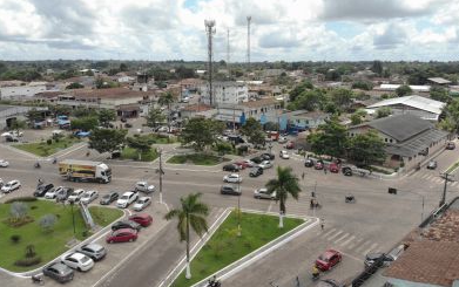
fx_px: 325
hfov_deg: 70.4
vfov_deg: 47.4
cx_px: 232
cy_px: 117
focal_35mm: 26
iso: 100
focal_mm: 4.5
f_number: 2.8
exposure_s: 1/800
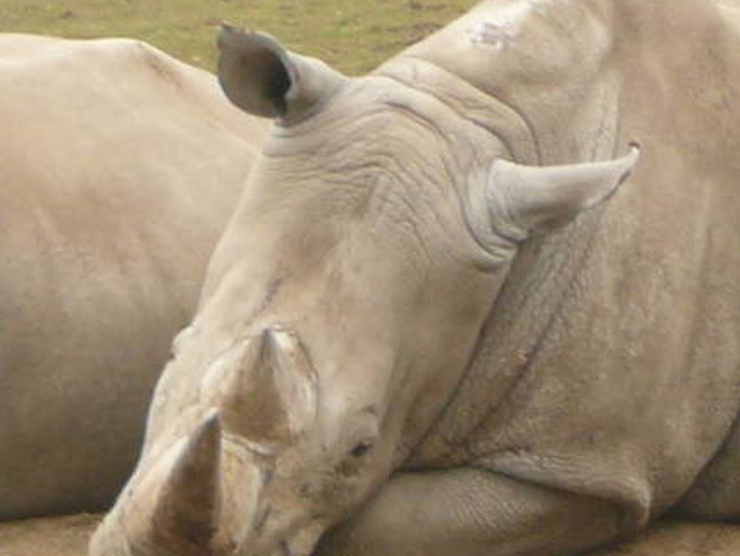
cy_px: 196
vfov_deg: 4.4
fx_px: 7315
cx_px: -148
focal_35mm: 342
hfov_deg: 5.8
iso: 100
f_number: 4.5
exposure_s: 1/30
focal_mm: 10.2
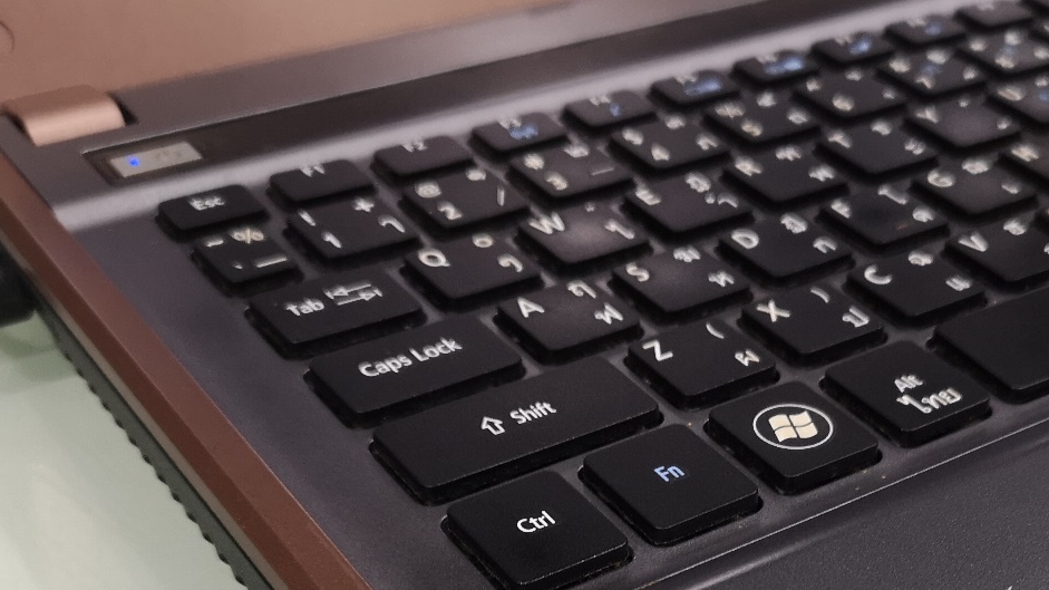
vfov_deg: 19.8
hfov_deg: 36.1
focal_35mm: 57
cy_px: 710
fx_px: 1585
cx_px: 737
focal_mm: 3.95
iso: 160
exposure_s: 1/33.3
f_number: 1.8
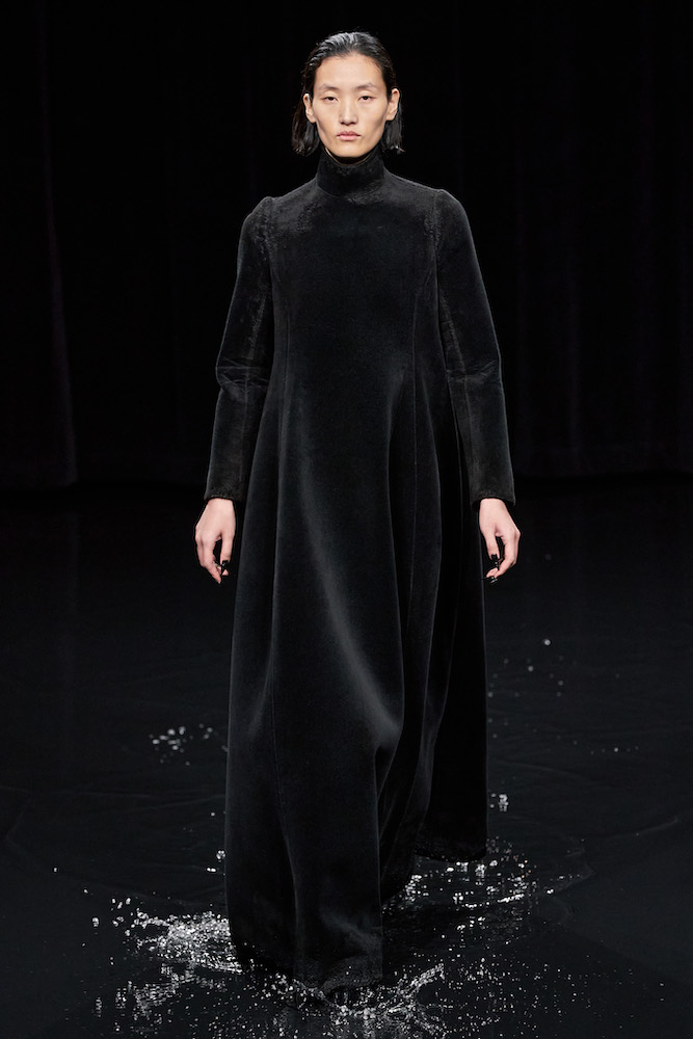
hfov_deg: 10.2
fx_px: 3896
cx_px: 346
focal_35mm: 135
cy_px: 520
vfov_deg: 15.2
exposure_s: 1/640
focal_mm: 135
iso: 3200
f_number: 5
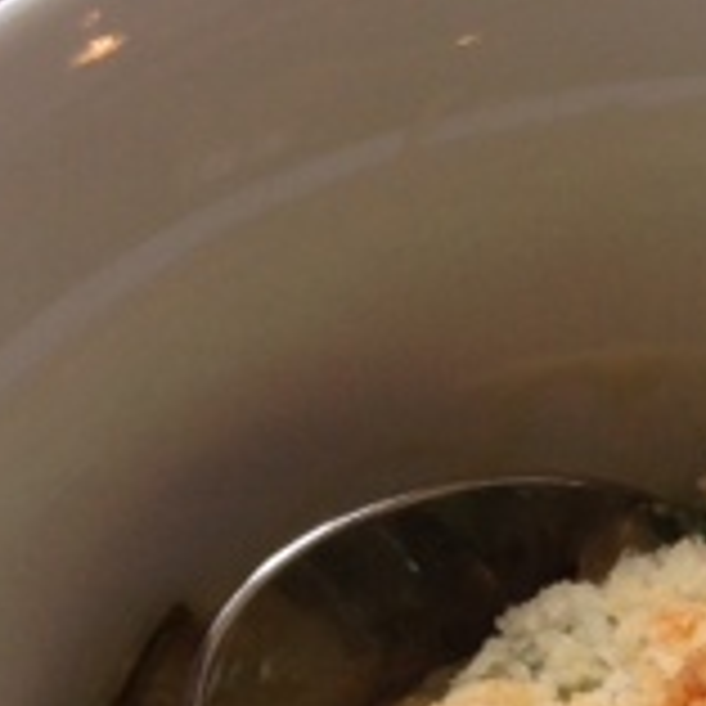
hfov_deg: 14.3
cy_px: 1003
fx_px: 2746
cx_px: 769
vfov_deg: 13.9
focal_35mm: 119
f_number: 2.4
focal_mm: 4.12
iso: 80
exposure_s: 1/20
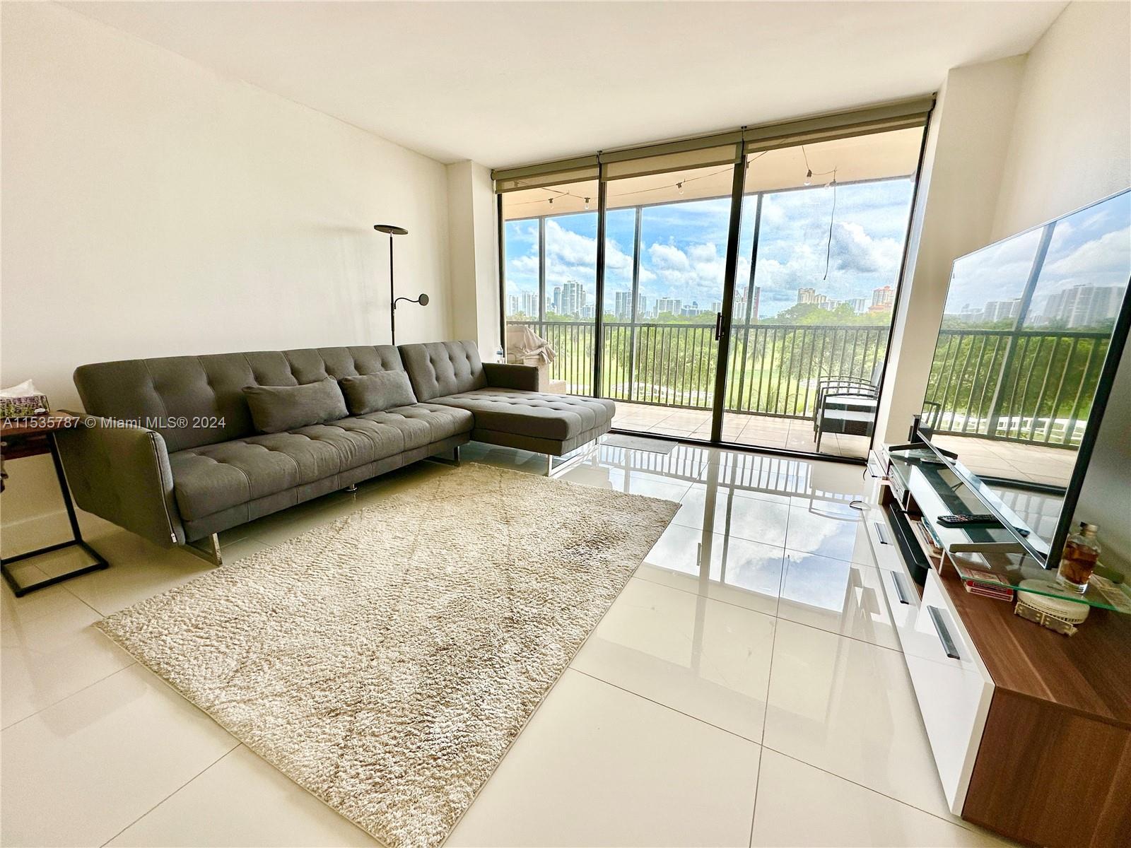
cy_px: 424
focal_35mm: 14
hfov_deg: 102.1
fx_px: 457
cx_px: 566
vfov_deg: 85.7
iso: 40
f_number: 2.2
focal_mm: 2.22
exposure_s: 1/371
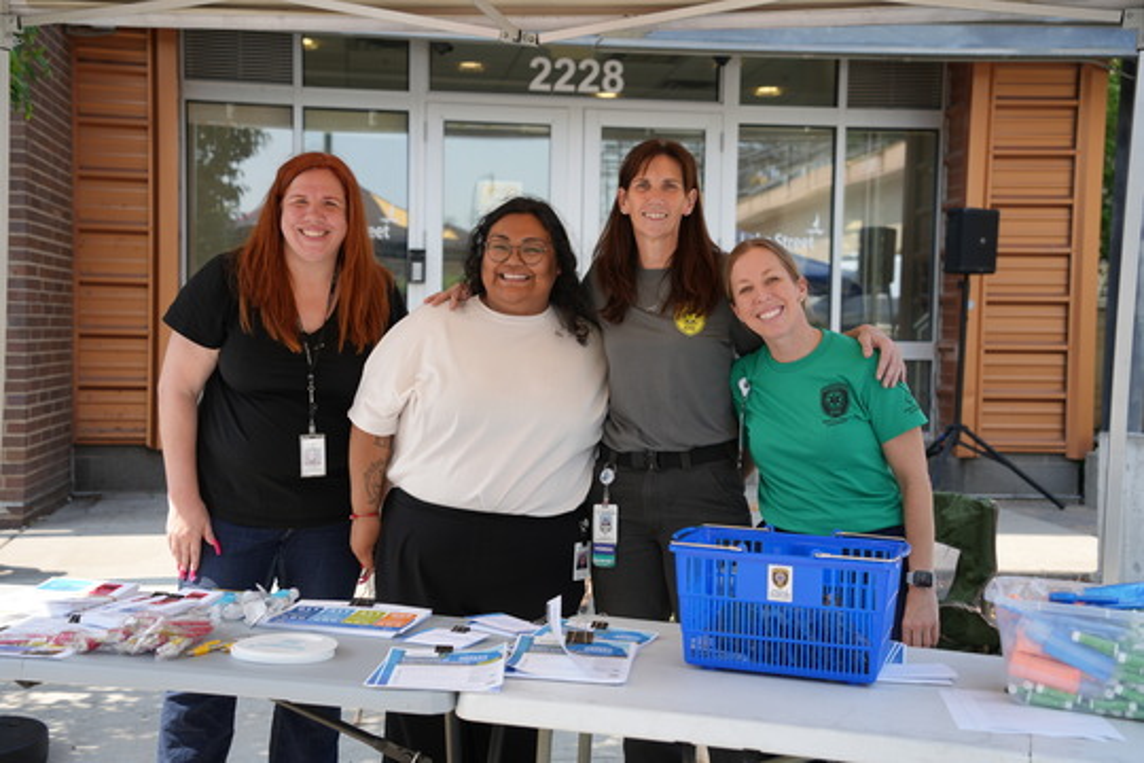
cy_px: 382
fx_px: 1621
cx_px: 572
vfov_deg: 26.5
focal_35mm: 51
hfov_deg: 38.9
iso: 100
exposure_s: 1/200
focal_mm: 51
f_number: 4
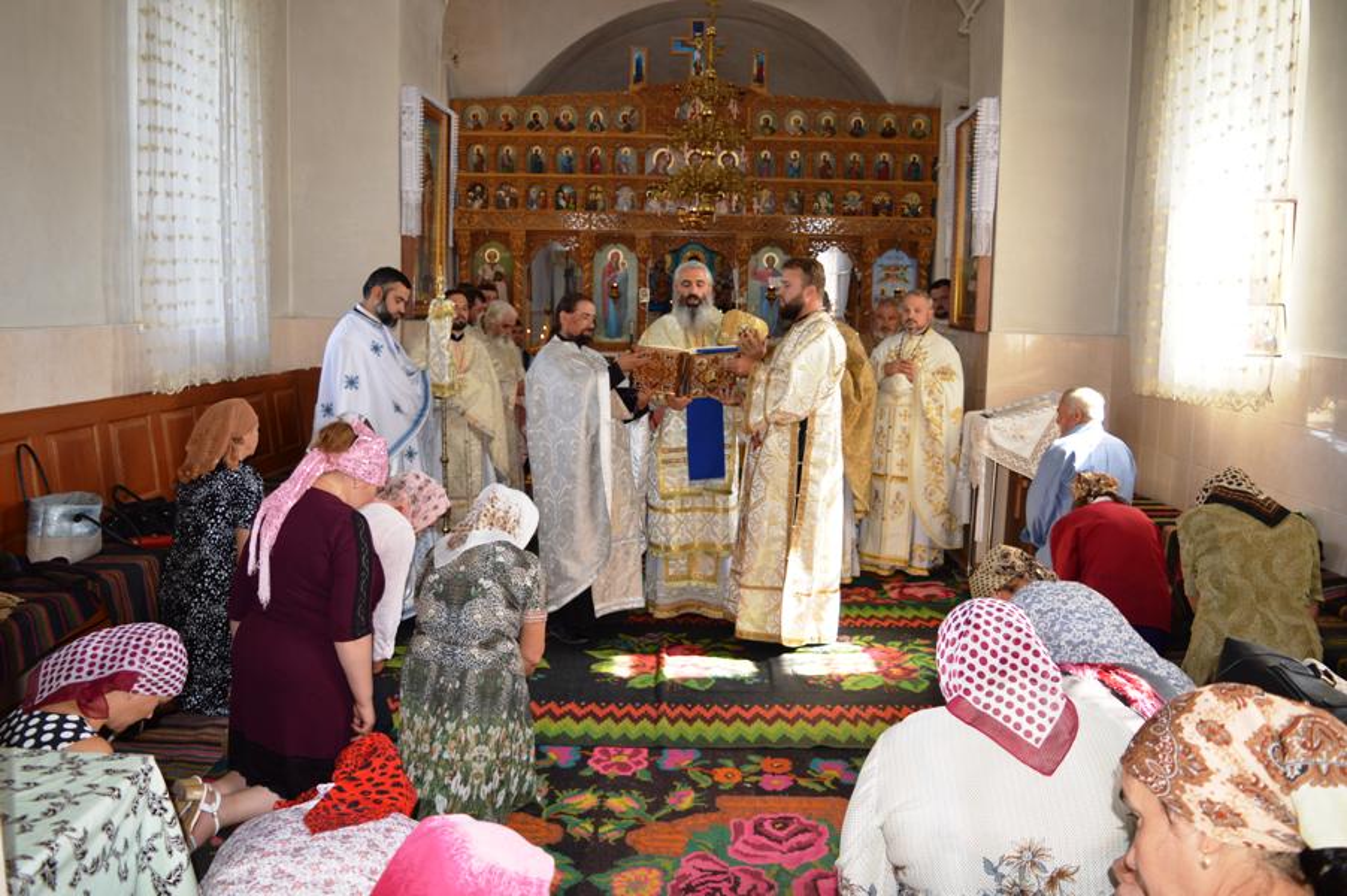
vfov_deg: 47.9
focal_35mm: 27
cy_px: 448
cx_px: 674
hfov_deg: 67.4
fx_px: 1009
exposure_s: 1/100
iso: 400
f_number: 4
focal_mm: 18
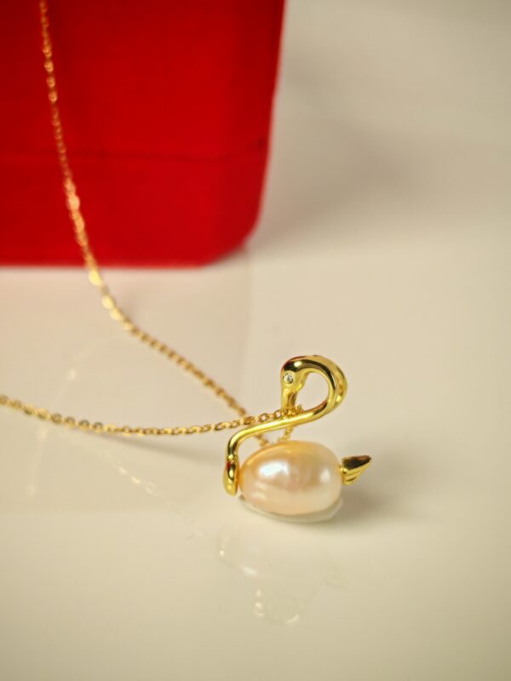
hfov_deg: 21.6
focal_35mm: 68
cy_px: 340
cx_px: 256
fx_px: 1338
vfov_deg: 28.6
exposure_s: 1/100
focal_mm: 5.52
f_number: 1.95
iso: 50
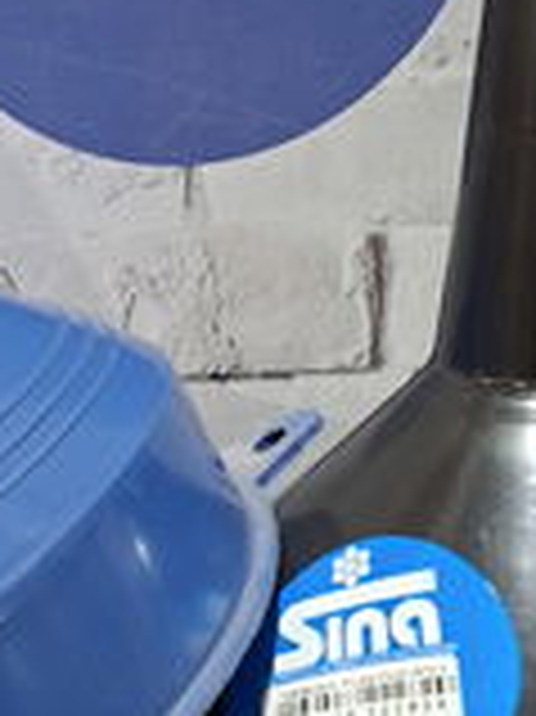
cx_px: 63
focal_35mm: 77
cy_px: 268
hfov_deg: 18.8
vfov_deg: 25.3
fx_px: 1592
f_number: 1.8
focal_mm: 5.54
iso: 400
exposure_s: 1/30
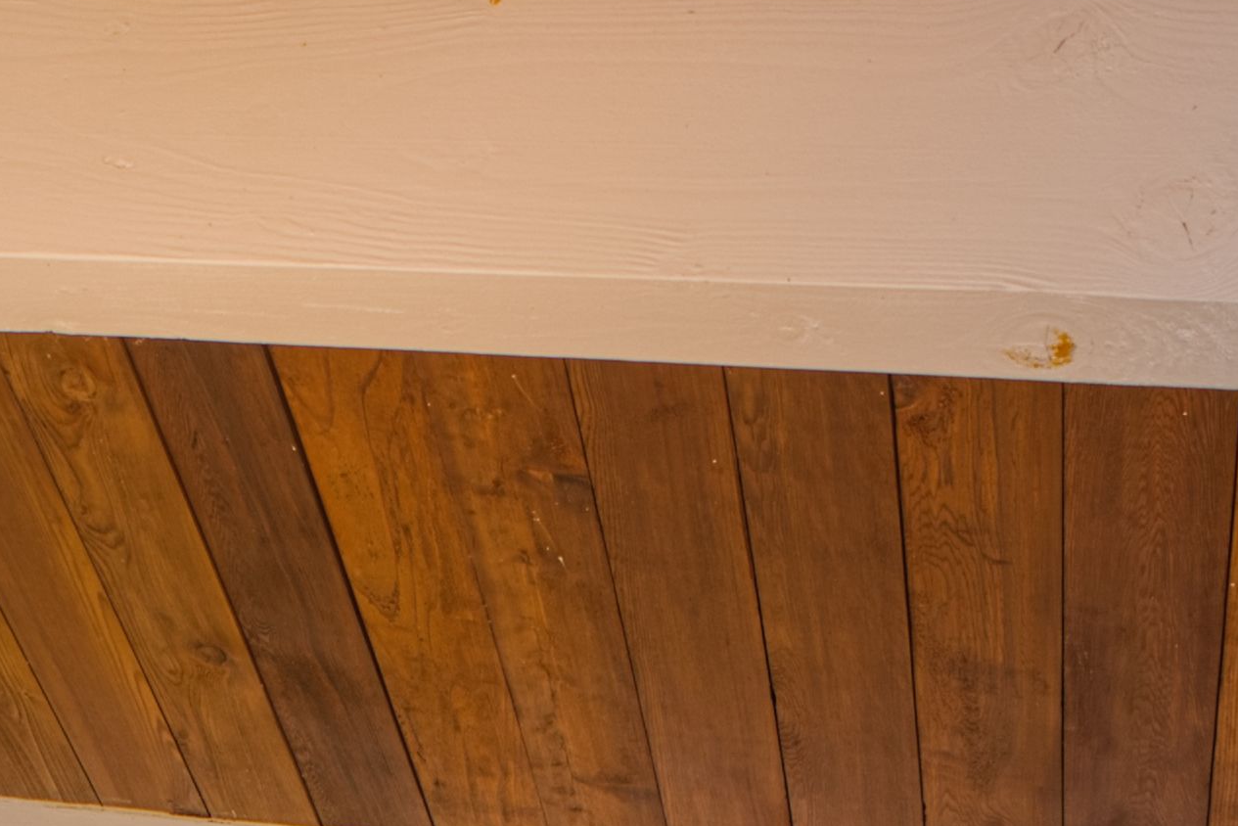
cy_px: 2580
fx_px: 3156
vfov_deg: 10.2
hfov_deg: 20.2
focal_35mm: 92
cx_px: -390
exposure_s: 1/8
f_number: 4
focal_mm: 14.6
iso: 50
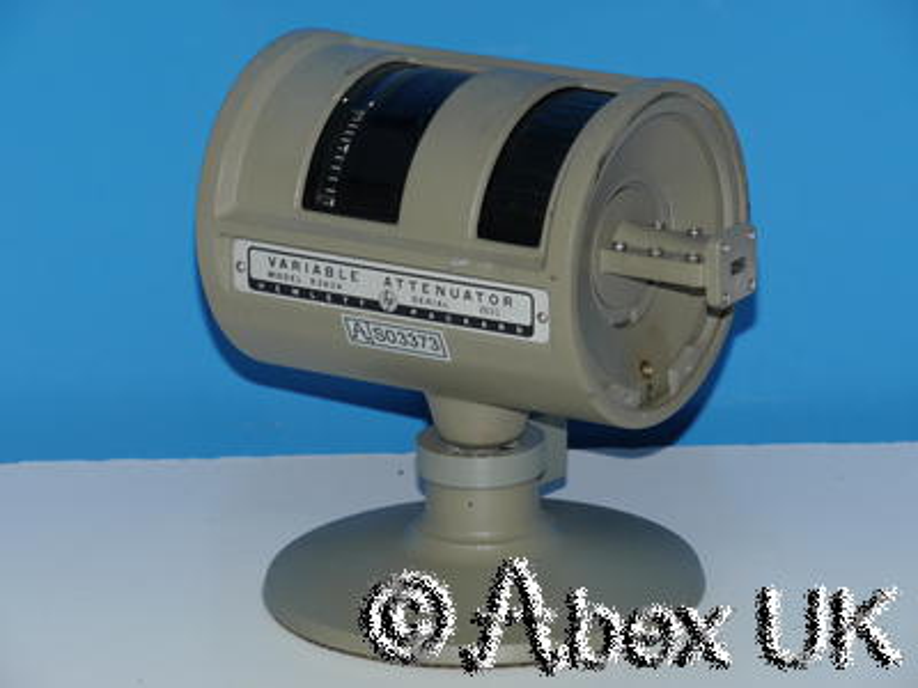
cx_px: 459
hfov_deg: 10.2
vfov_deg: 7.7
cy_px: 344
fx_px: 5145
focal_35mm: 194
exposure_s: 1/60
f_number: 11
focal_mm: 97
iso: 400
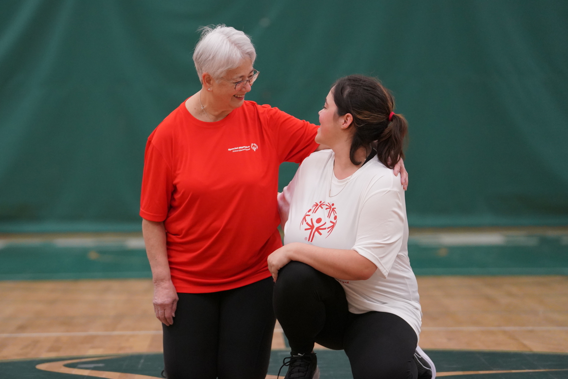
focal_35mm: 152
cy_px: 190
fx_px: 2398
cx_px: 284
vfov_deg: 9.0
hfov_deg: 13.5
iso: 4000
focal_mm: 152
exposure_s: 1/1000
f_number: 3.2
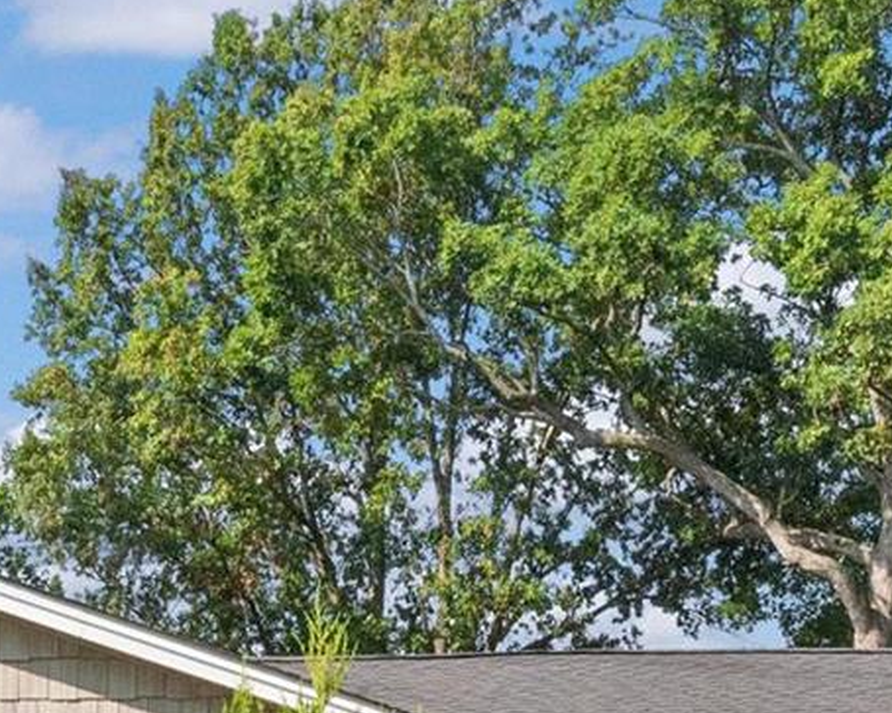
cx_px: 475
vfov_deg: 16.6
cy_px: 1006
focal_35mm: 86
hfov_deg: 22.2
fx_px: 2270
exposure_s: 1/2000
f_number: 8
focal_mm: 13
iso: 400
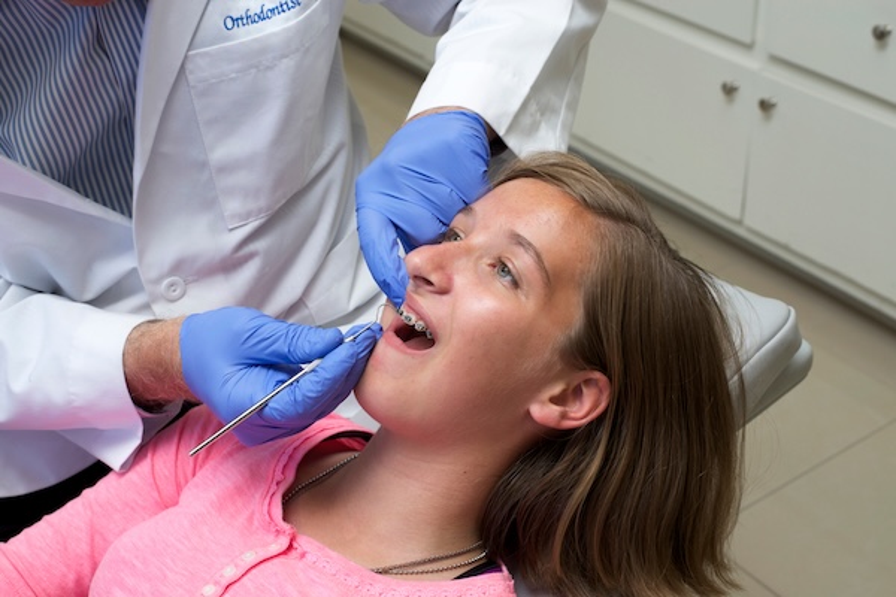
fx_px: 1244
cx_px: 448
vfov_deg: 27.0
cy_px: 298
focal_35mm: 50
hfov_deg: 39.6
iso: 200
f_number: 9
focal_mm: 50
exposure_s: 1/30
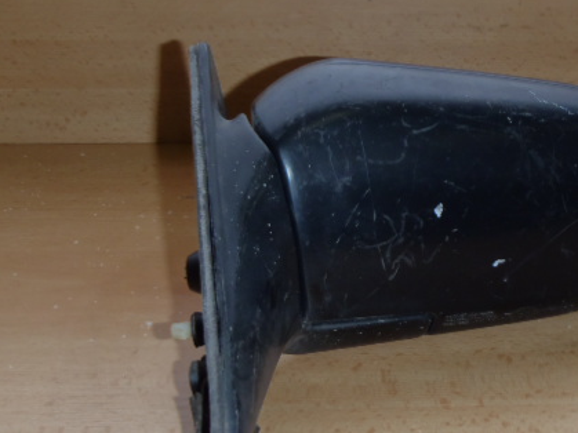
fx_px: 968
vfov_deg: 25.2
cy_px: 256
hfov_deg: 33.0
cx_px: 374
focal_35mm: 58
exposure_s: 1/40
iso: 100
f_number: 4.6
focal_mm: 6.83
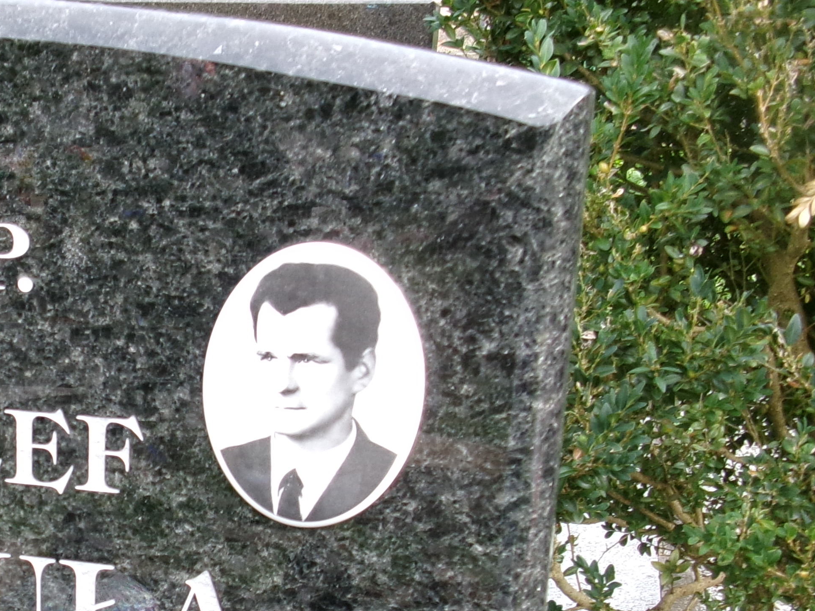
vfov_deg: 21.7
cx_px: -37
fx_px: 1577
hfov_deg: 27.0
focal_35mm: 67
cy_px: 474
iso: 100
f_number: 3.9
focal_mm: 5.1
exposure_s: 1/80
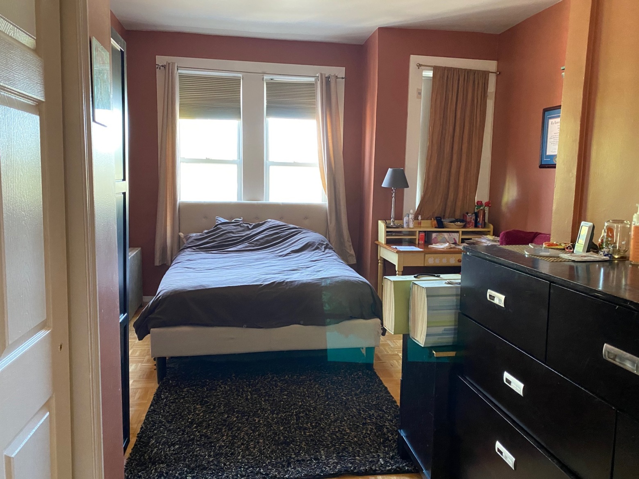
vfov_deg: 53.1
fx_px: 480
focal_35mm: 26
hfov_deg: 67.3
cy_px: 240
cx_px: 320
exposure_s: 1/59
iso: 500
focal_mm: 4.25
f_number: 1.8
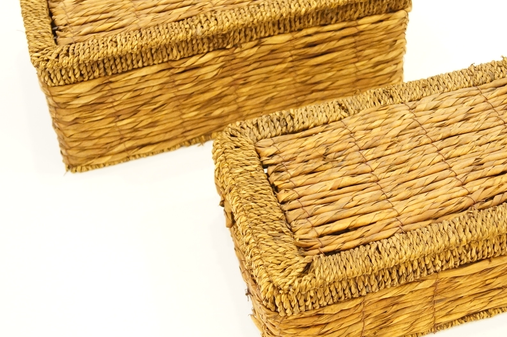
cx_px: 329
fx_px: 844
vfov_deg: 22.5
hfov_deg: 33.2
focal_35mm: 60
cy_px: 133
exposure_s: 1/30
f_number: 4.5
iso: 3200
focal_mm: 26
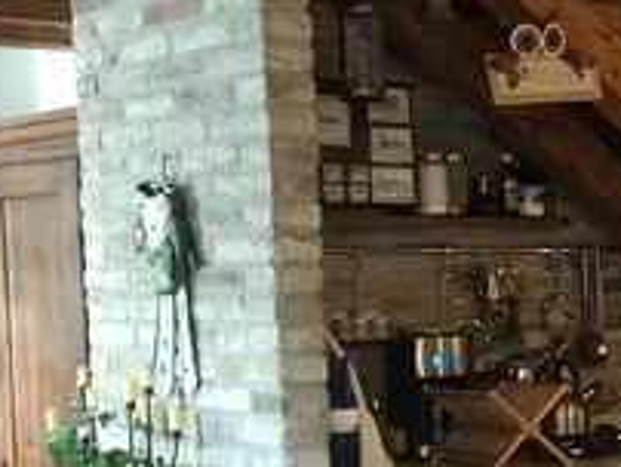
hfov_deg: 20.8
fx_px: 1599
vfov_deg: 16.5
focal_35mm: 89
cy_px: 396
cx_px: 704
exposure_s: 1/20
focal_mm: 4.12
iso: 491
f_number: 2
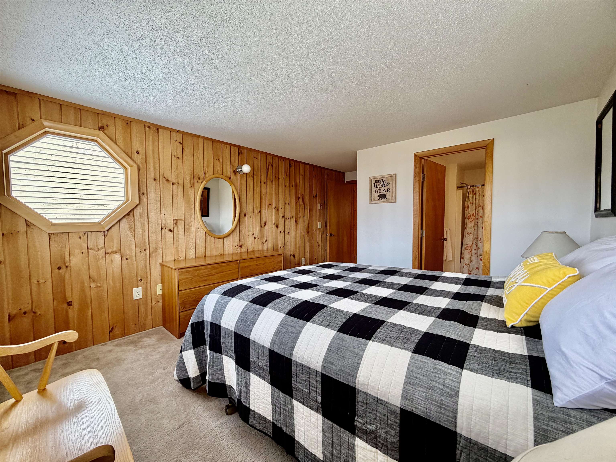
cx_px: 308
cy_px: 231
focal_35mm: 14
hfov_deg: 102.1
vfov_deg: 85.7
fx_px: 249
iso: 125
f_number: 2.2
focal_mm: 2.22
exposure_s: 1/121
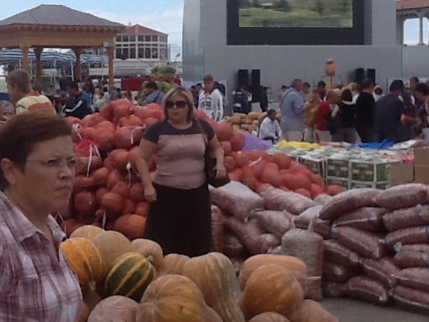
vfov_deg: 17.7
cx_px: 208
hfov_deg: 23.6
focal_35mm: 83
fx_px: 1029
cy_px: 102
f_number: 2.4
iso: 40
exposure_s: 1/1274
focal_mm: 2.03
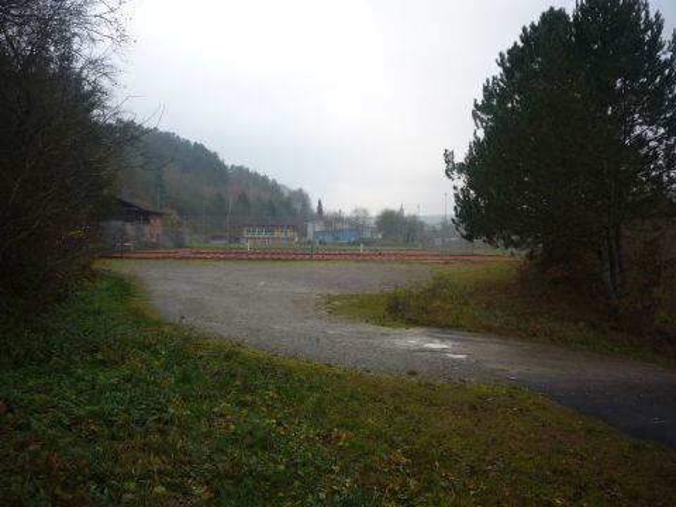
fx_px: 625
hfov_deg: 56.8
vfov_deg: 44.2
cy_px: 254
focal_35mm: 32
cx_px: 338
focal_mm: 5.2
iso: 100
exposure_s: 1/200
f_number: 4
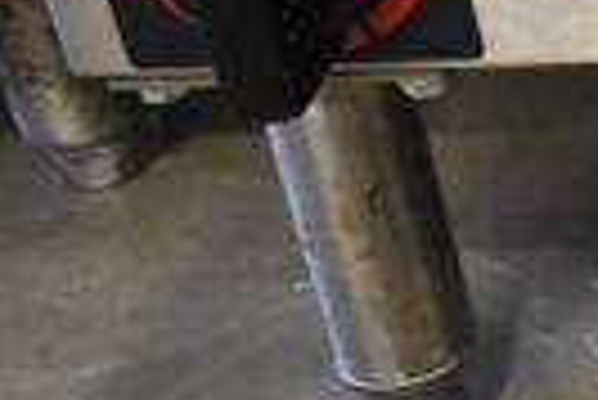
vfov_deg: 10.8
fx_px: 2062
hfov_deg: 13.8
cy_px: -157
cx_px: 1223
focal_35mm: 124
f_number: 3.5
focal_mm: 18
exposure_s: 1/125
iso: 4000
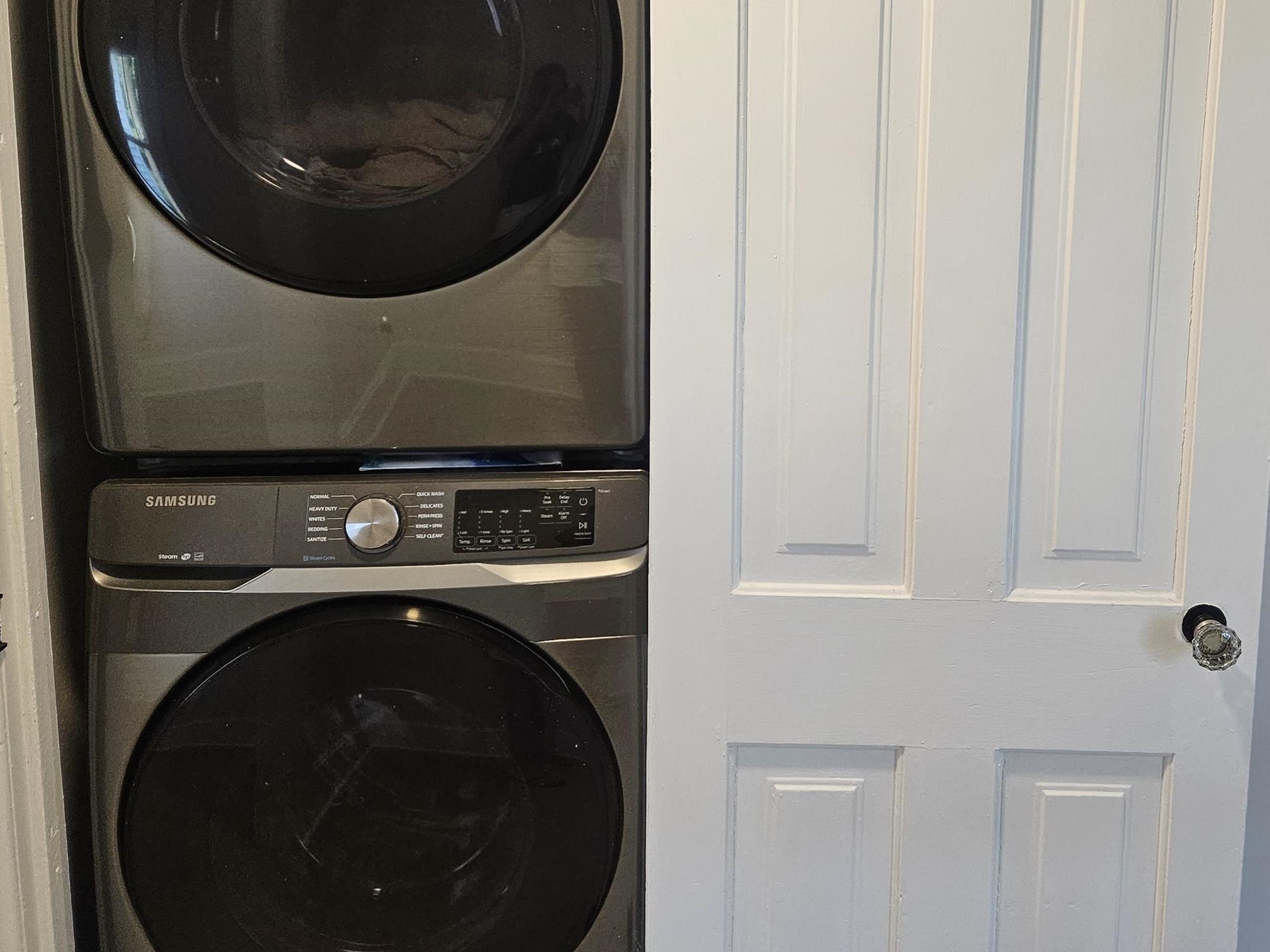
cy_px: 301
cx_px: 867
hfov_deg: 51.4
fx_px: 1284
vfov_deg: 40.1
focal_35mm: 35
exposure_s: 1/120
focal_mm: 5.4
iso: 250
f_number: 1.8
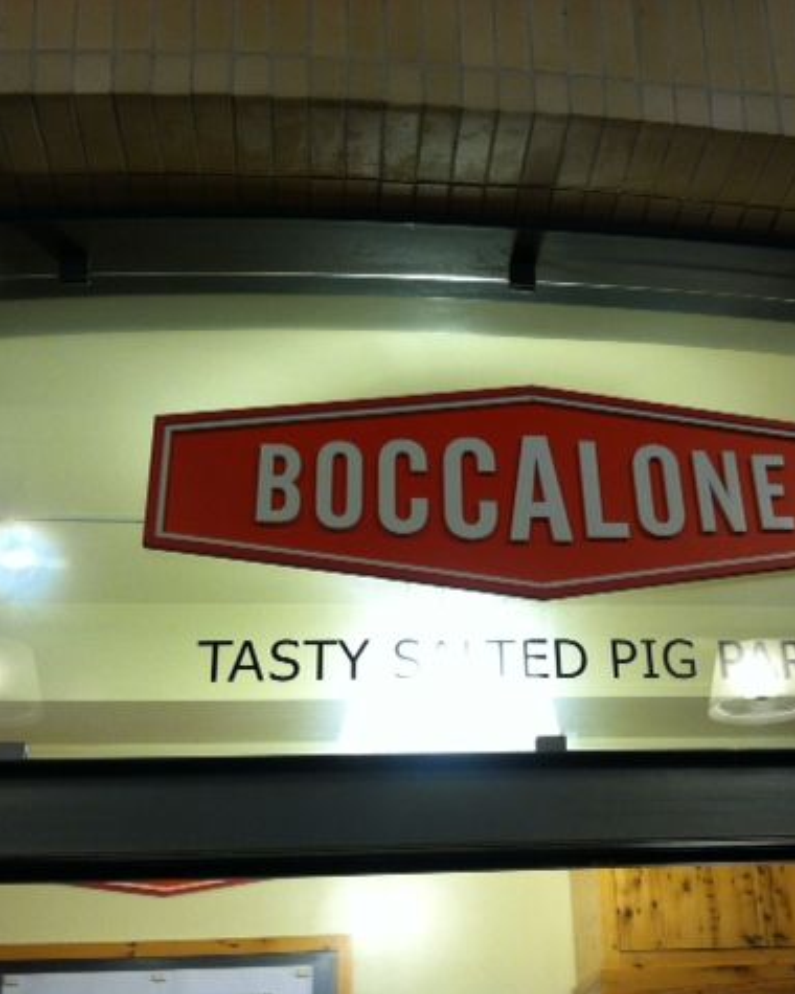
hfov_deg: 32.5
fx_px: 1353
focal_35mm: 46
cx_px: 533
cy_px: 496
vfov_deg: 40.3
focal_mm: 3.85
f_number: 2.8
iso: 125
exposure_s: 1/15
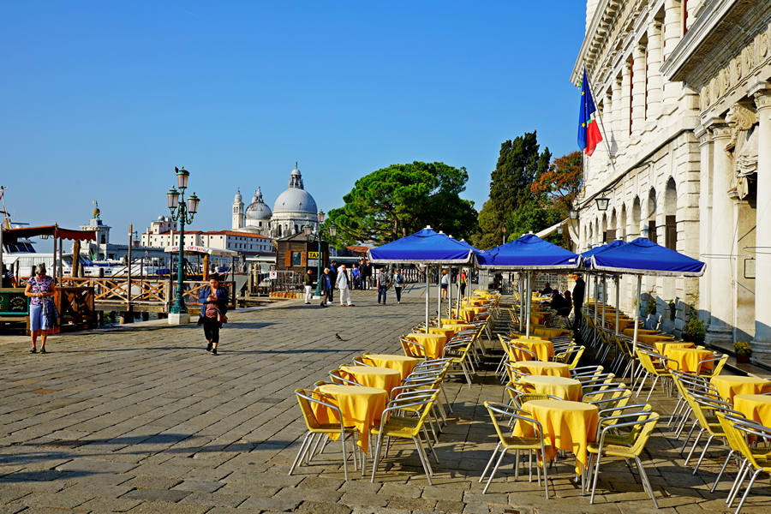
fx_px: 750
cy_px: 257
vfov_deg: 37.9
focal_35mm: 35
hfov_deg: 54.4
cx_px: 386
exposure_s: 1/200
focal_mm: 35
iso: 100
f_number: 10
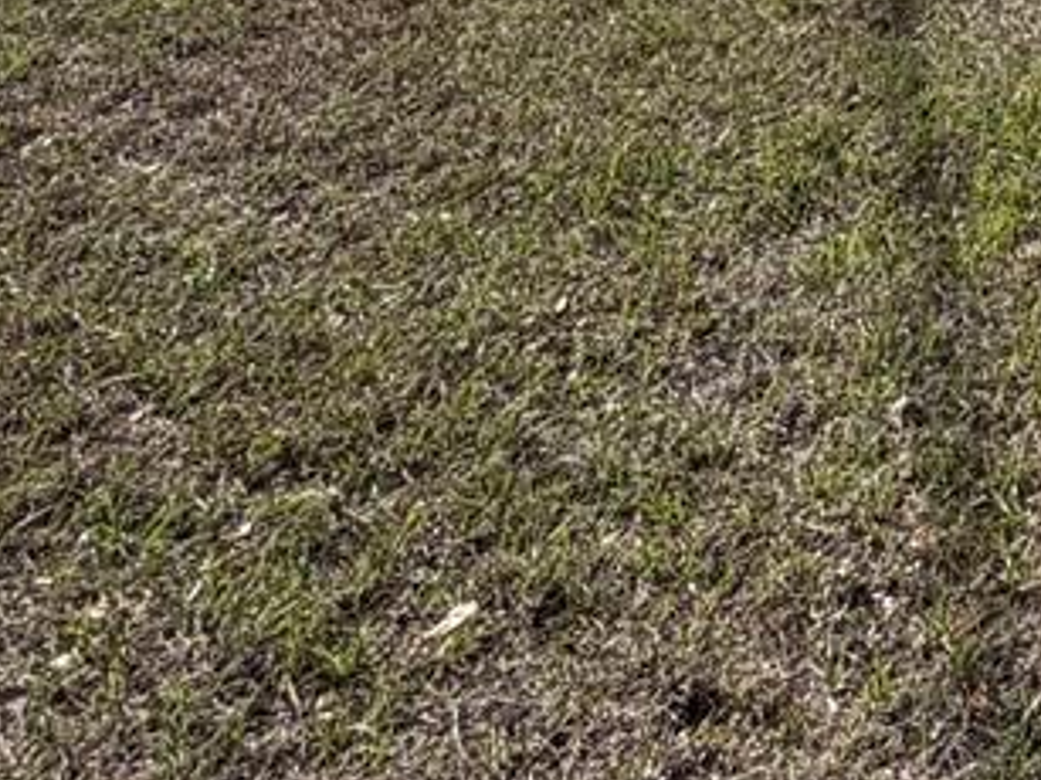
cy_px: -749
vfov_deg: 16.0
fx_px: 2194
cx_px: 1980
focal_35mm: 73
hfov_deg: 18.9
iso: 20
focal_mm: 2.22
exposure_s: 1/928
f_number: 2.2
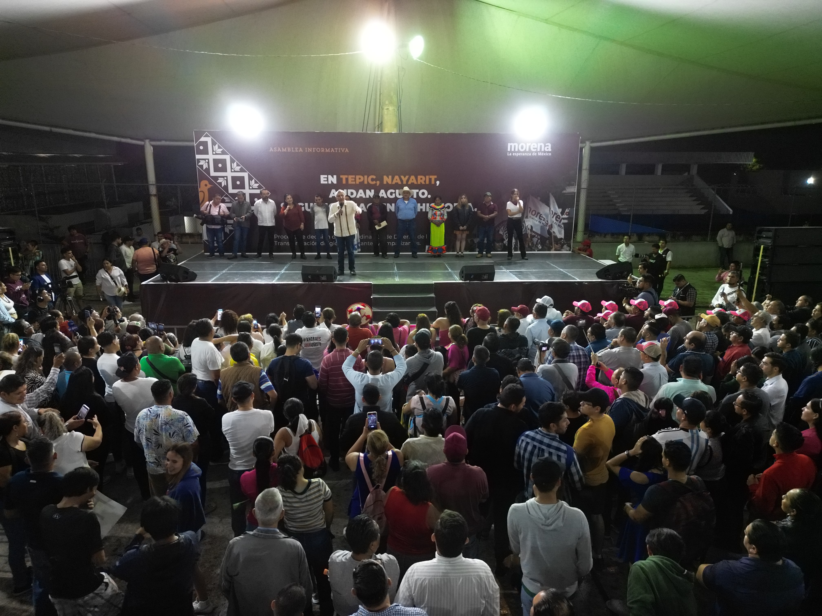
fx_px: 570
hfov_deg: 71.6
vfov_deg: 56.8
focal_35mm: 24
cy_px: 308
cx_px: 411
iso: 3200
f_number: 1.7
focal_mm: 6.72
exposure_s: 1/240
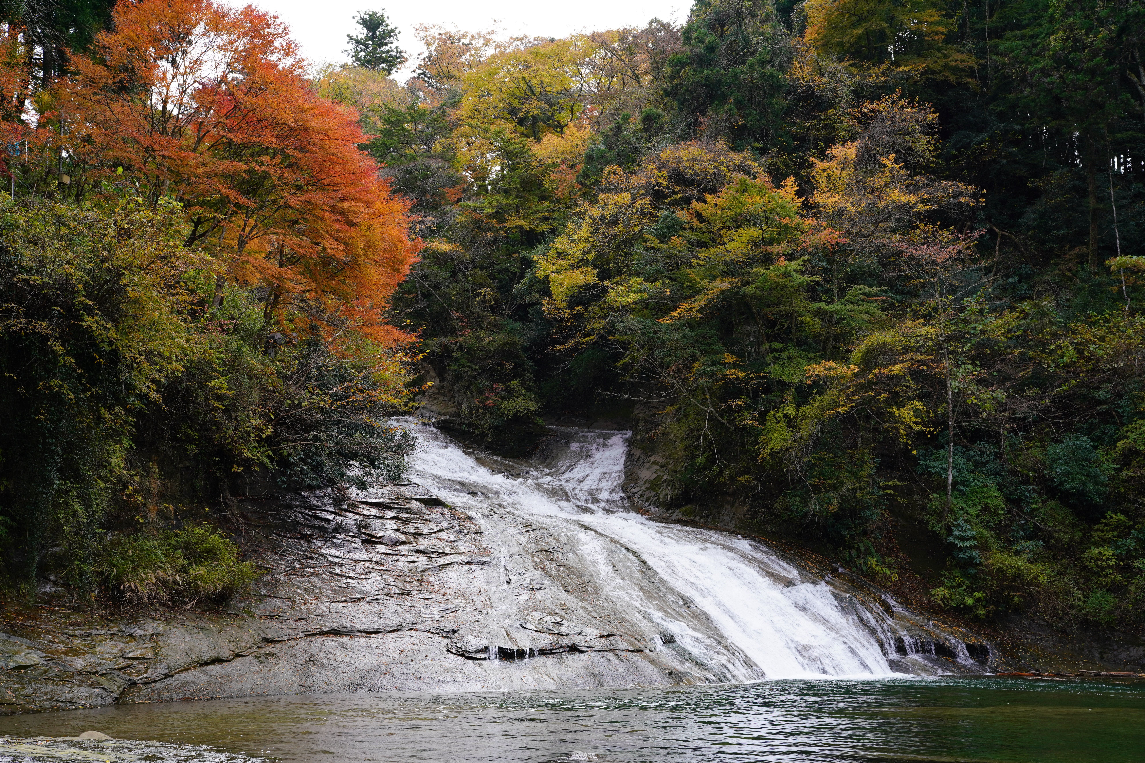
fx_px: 1463
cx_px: 572
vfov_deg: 29.3
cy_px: 382
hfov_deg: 42.7
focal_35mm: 46
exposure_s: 1/250
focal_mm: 46
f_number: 5.6
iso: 400
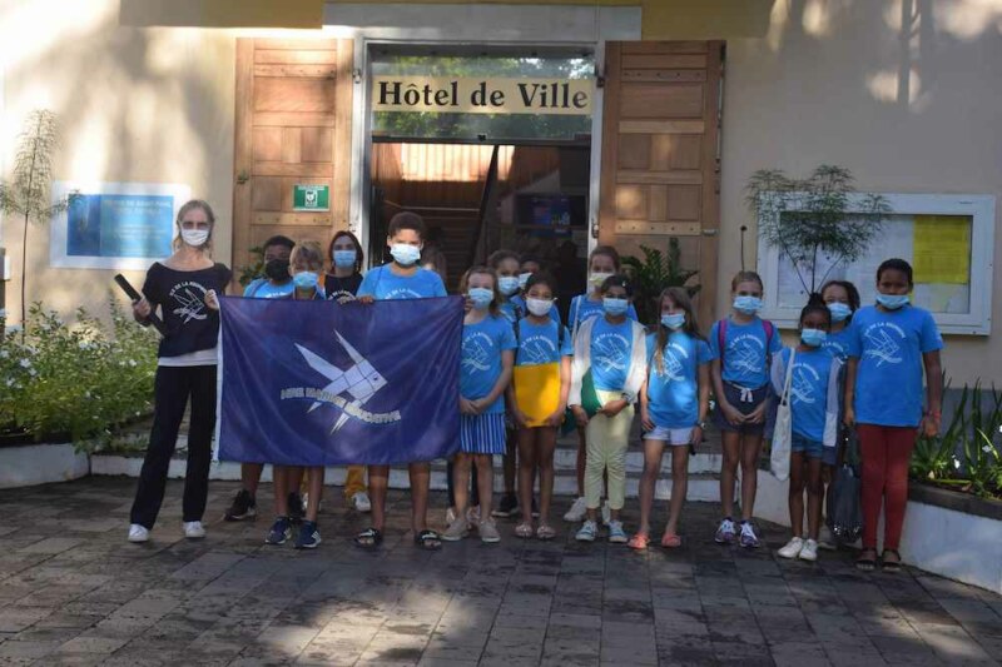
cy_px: 334
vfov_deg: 28.1
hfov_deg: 41.1
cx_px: 501
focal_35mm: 48
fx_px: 1336
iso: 100
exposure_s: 1/160
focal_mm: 32
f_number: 6.3
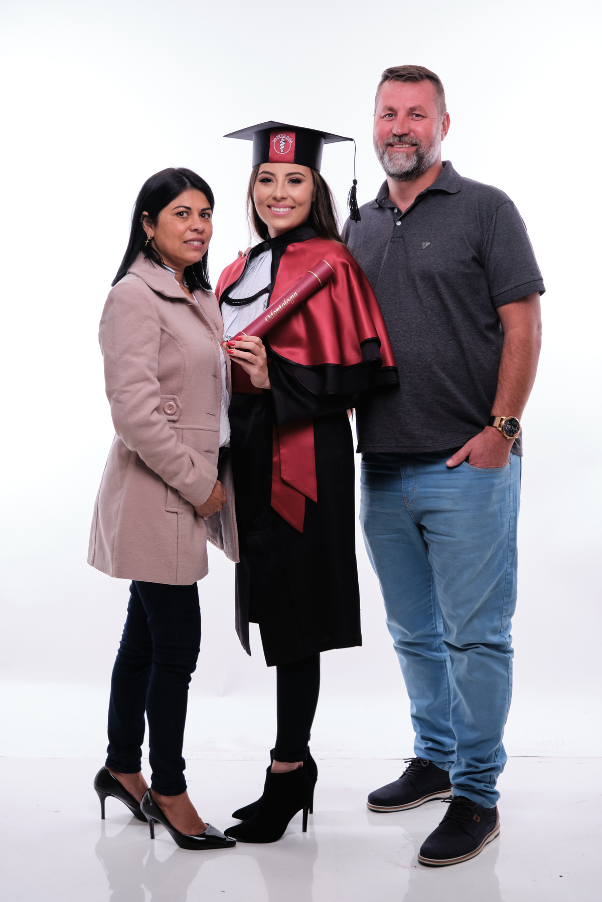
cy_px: 451
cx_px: 301
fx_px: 1229
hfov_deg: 27.5
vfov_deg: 40.3
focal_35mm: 49
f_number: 7.1
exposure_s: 1/160
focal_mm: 32.5
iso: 160
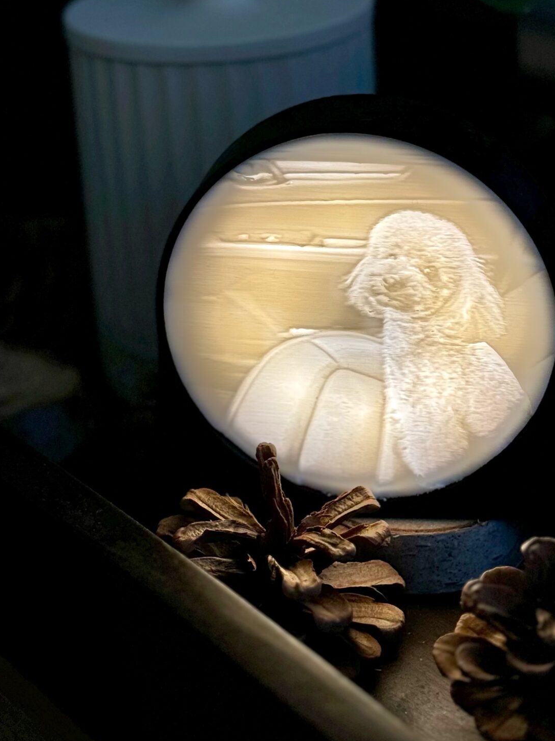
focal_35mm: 85
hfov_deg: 17.4
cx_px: 306
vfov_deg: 22.8
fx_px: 1818
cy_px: 194
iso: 50
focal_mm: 6.76
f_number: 1.78
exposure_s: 1/151
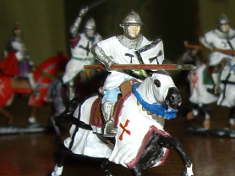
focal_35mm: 140
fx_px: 950
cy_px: 179
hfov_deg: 13.8
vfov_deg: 10.5
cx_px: 254
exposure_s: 1/40
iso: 50
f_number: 4.3
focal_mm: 6.2
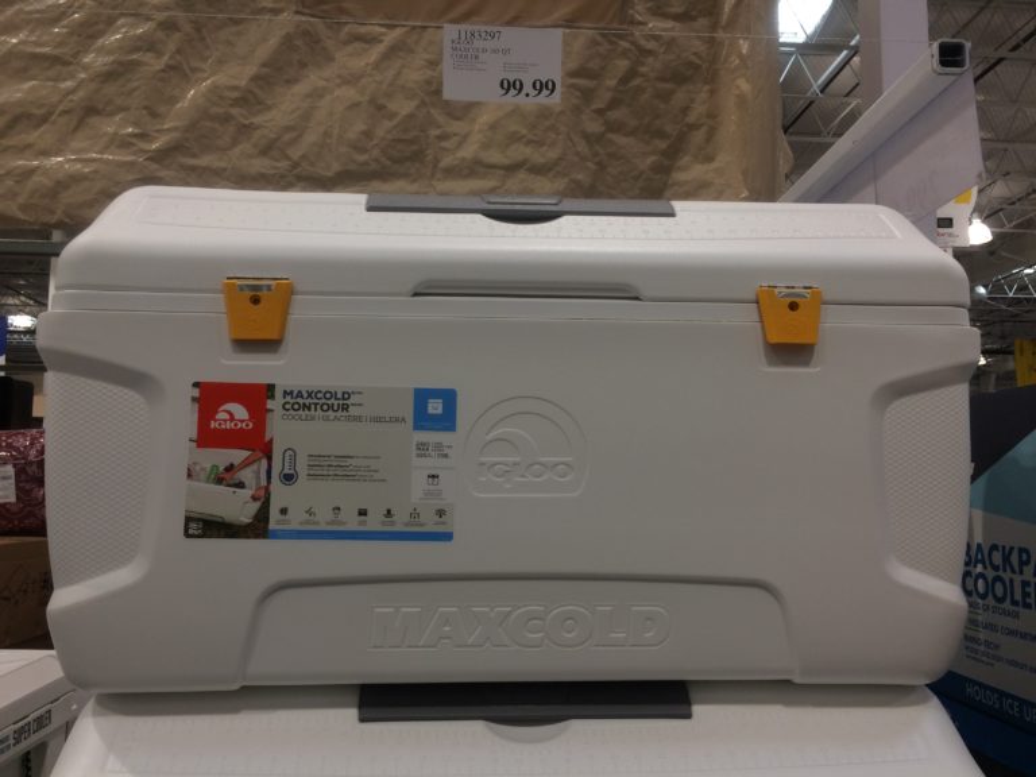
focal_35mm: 29
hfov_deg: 61.7
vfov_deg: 48.2
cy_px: 388
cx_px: 518
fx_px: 868
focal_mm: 4.15
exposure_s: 1/50
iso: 50
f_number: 2.2
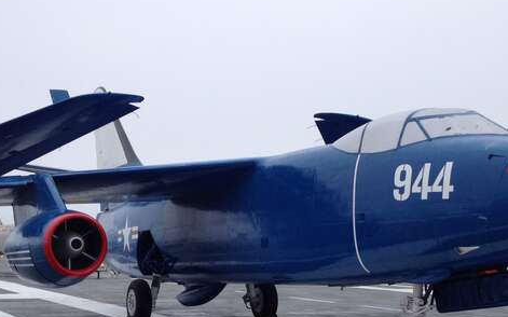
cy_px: 239
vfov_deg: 20.4
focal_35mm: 63
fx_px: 872
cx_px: 270
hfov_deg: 32.5
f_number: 2.4
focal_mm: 4.28
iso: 50
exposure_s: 1/935
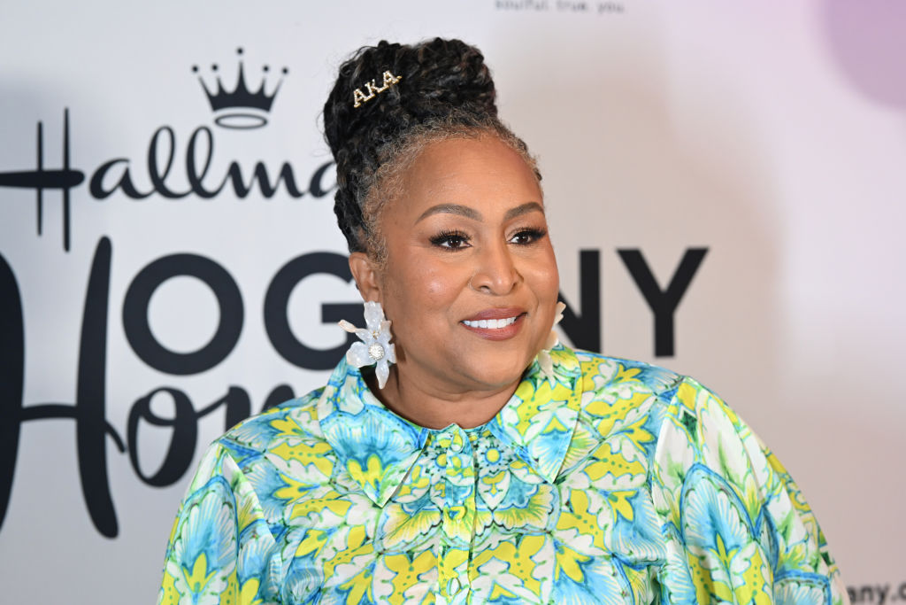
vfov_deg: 16.1
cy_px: 302
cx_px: 453
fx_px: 2139
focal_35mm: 85
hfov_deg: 23.9
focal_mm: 85
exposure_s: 1/100
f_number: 4.5
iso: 1250
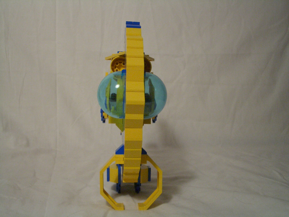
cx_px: 144
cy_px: 108
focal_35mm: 41
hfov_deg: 45.8
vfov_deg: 35.1
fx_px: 342
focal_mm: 6.8
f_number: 2.8
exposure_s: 1/125
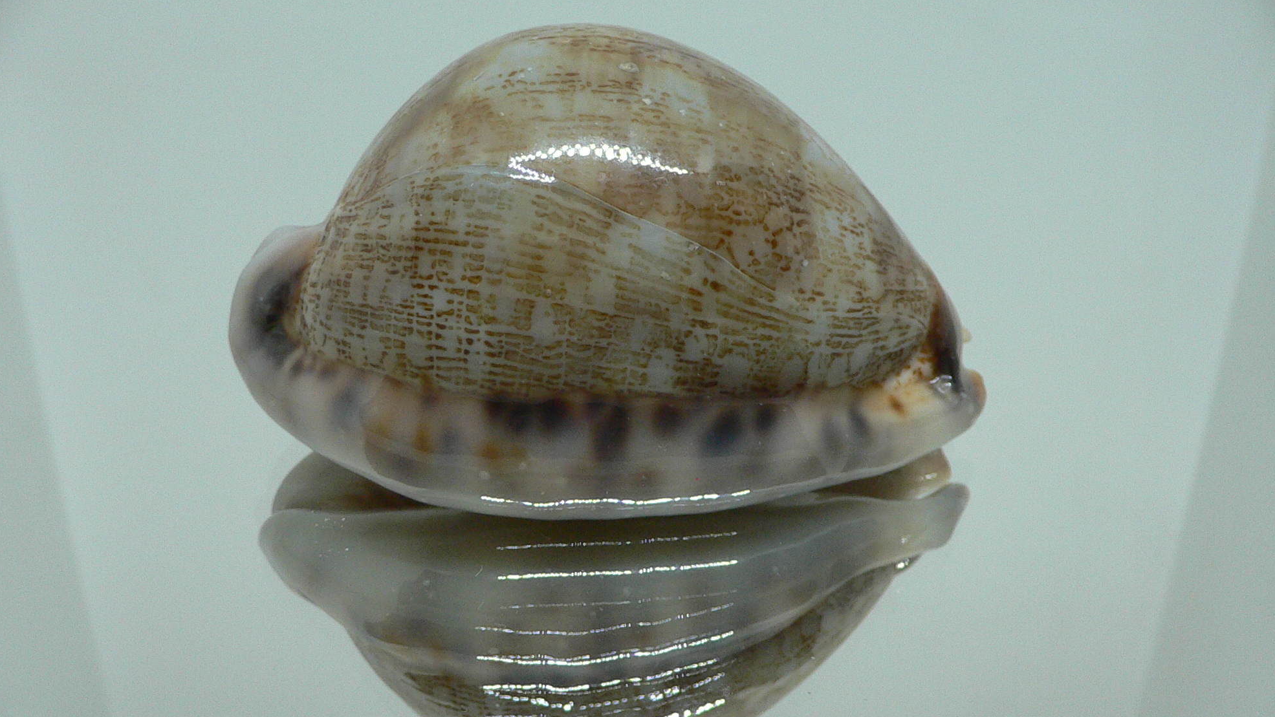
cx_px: 624
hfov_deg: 51.6
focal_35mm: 39
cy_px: 383
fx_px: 1319
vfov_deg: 30.4
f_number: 2.8
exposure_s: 1/60
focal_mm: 4.6
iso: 150
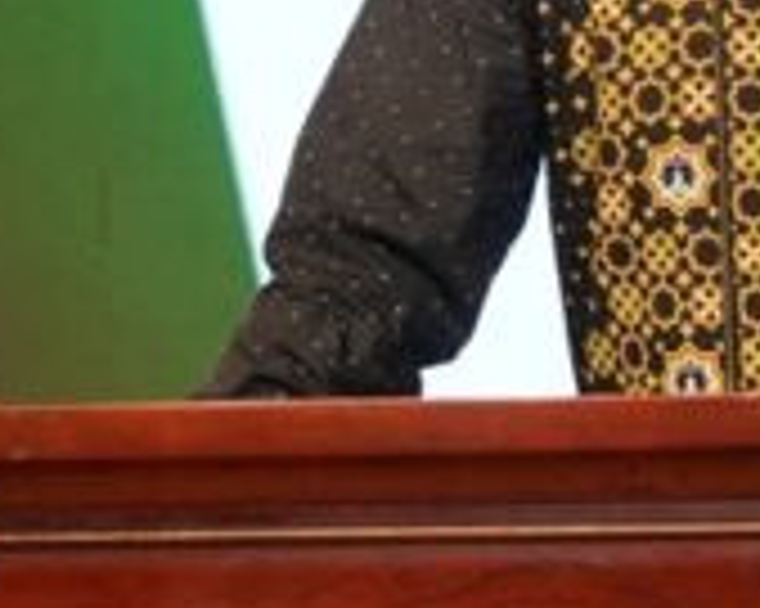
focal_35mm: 449
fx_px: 10094
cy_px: -194
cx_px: 724
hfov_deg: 4.3
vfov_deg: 3.4
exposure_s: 1/100
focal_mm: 70
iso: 1000
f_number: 2.8
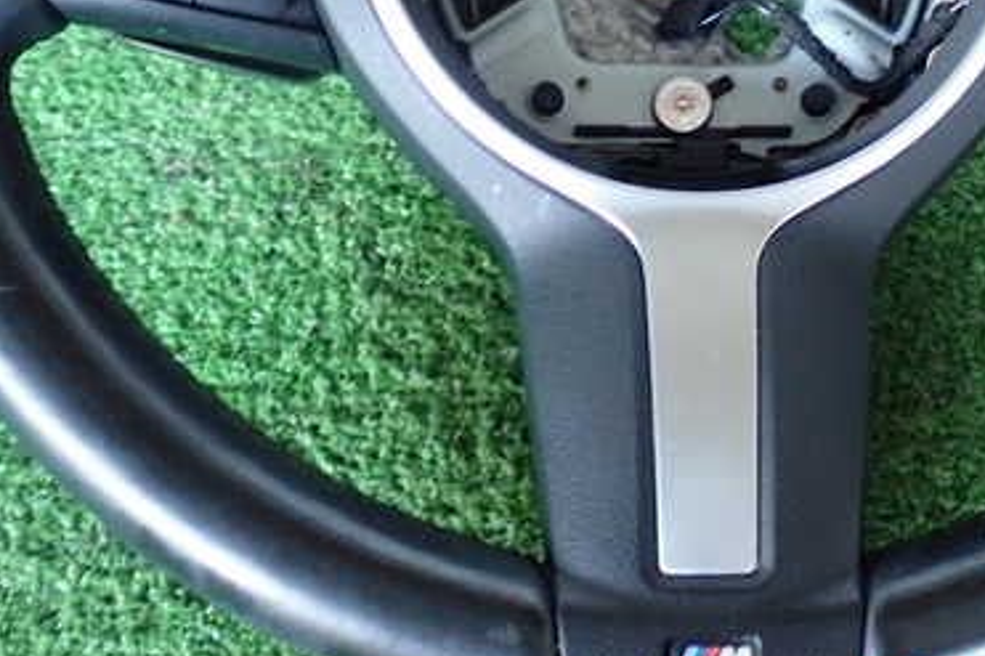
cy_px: 141
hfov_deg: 31.2
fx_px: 1750
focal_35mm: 64
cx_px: 666
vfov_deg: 21.0
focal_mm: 6.83
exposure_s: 1/30
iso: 800
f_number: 2.7
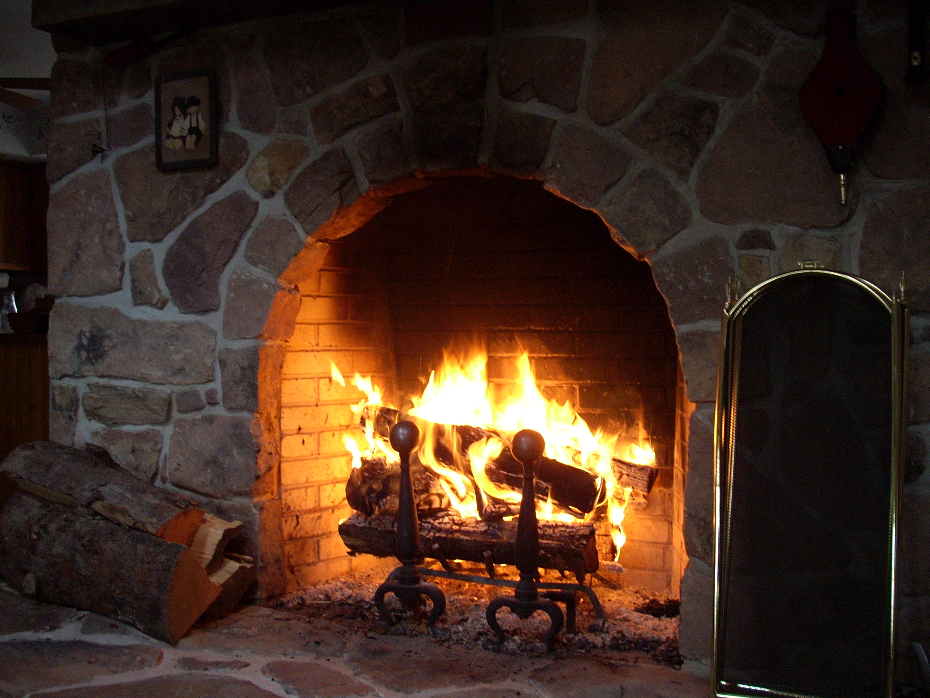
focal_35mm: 39
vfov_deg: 36.8
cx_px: 448
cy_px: 349
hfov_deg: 47.9
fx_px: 1048
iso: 200
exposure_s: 1/16.4
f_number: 2.8
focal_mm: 6.2
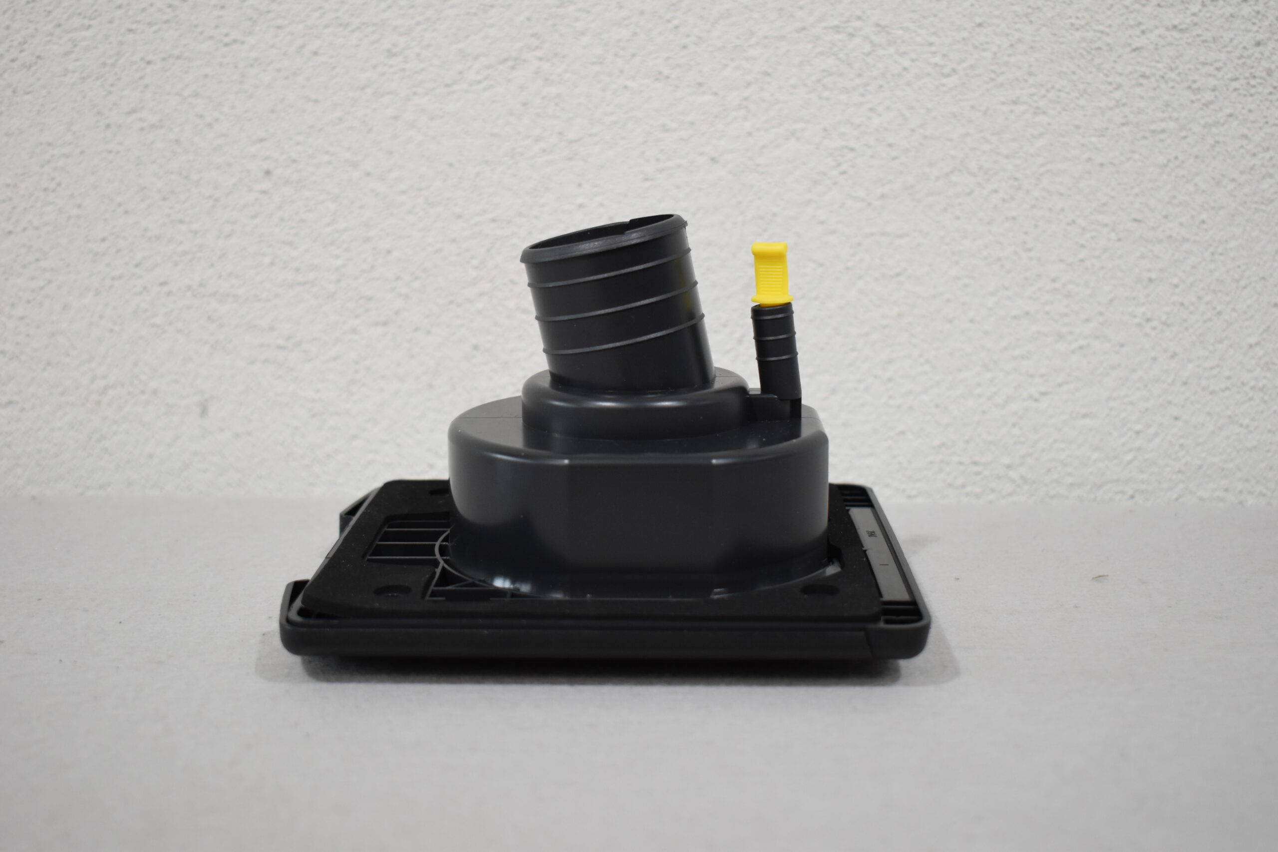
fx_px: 1810
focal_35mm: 51
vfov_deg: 26.5
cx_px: 639
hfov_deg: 38.9
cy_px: 426
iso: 800
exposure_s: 1/200
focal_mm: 34
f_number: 4.5
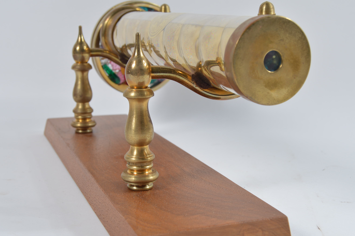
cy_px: 118
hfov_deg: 34.5
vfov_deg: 23.3
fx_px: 571
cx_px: 177
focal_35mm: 58
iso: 100
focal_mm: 34
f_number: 7.1
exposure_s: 1/80
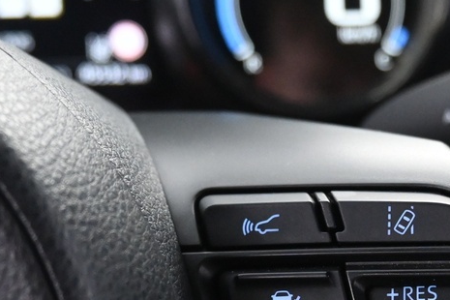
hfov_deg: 19.6
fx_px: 1273
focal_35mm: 102
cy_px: 314
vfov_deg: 13.2
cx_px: 424
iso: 2200
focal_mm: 19.5
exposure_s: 1/30
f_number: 3.8
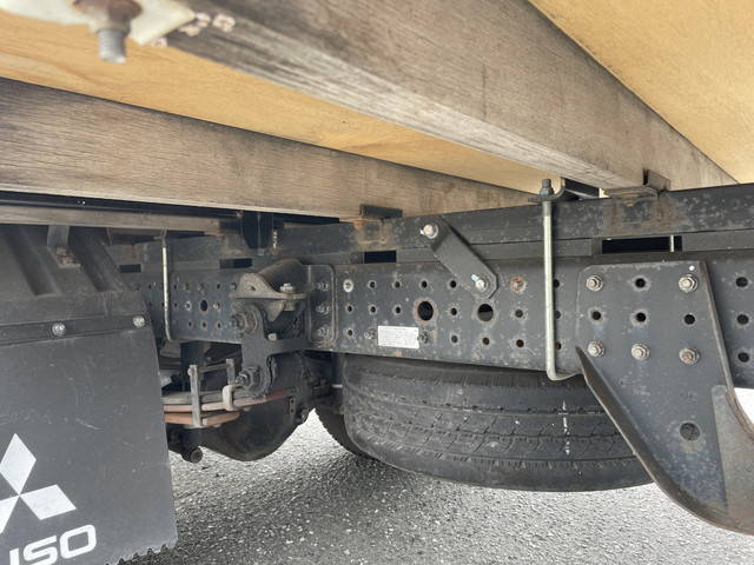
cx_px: 377
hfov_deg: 67.3
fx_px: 566
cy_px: 282
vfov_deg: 53.1
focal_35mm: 26
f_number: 1.6
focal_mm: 4.2
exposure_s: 1/121
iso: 50
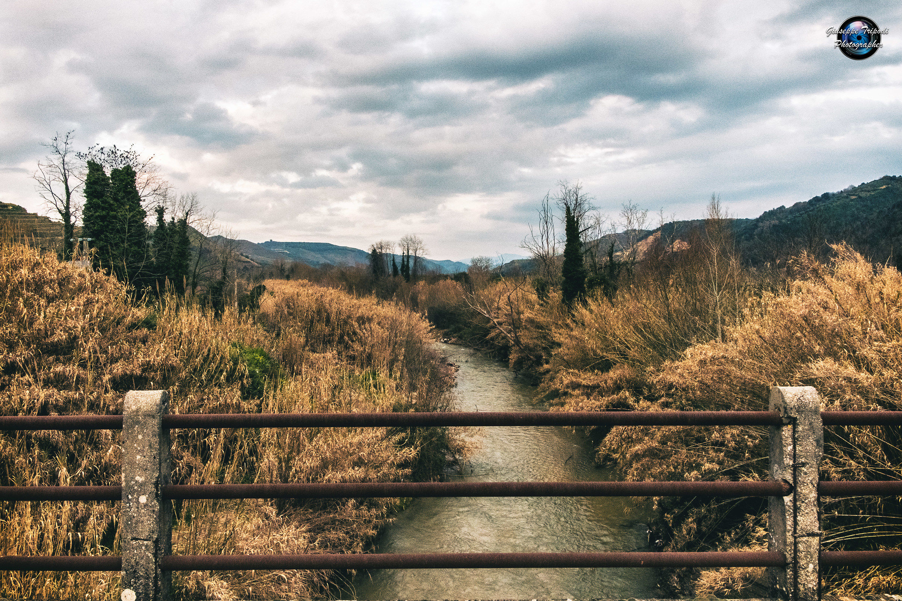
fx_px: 676
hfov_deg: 67.4
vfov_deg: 47.9
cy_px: 300
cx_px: 451
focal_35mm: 27
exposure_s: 1/100
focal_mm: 18
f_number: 14
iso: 1250
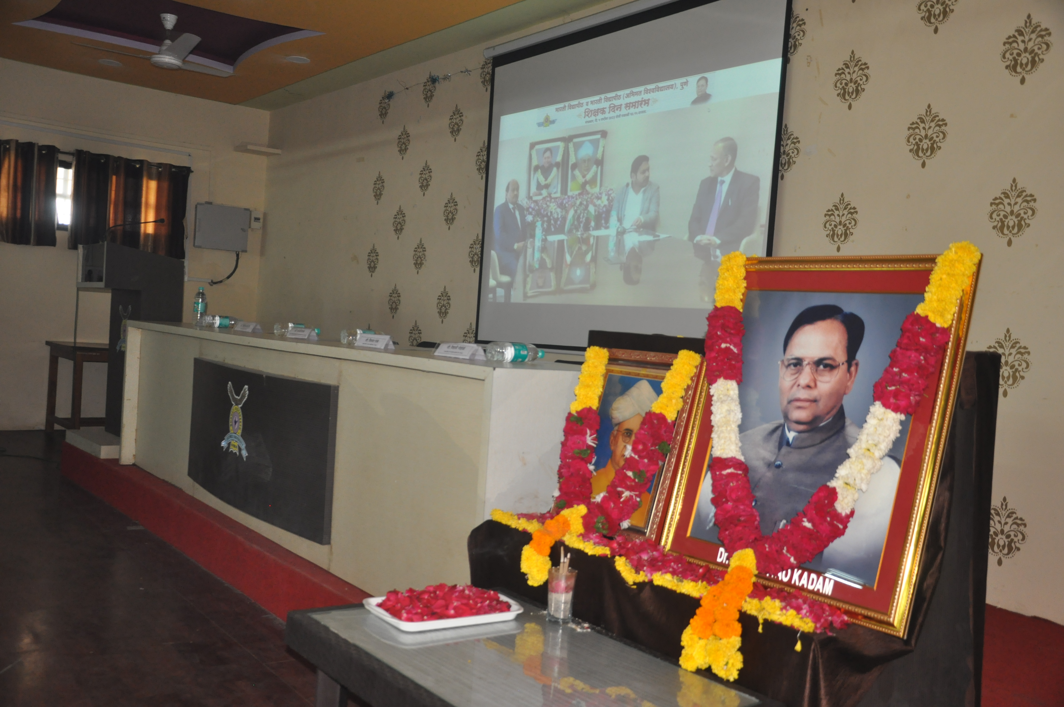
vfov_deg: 36.8
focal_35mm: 36
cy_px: 354
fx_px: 1063
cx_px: 532
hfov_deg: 53.2
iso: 800
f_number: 3.8
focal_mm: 24
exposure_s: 1/60
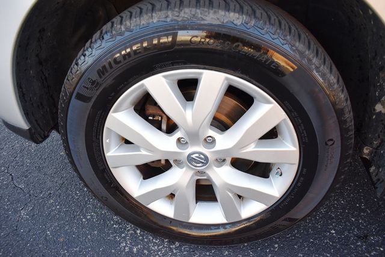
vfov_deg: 48.0
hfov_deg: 67.4
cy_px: 128
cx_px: 192
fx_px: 289
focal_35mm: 27
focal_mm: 18
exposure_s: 1/250
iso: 400
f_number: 4
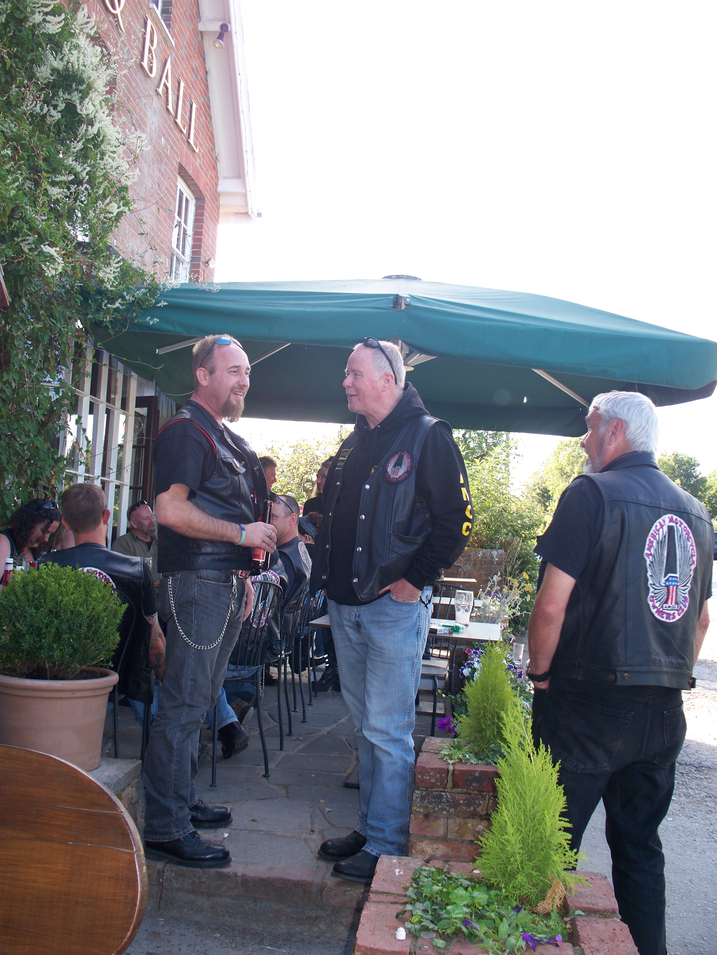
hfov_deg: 39.7
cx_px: 358
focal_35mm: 36
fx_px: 994
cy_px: 478
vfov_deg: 51.4
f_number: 2.8
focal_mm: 7.54
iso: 64
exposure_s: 1/100
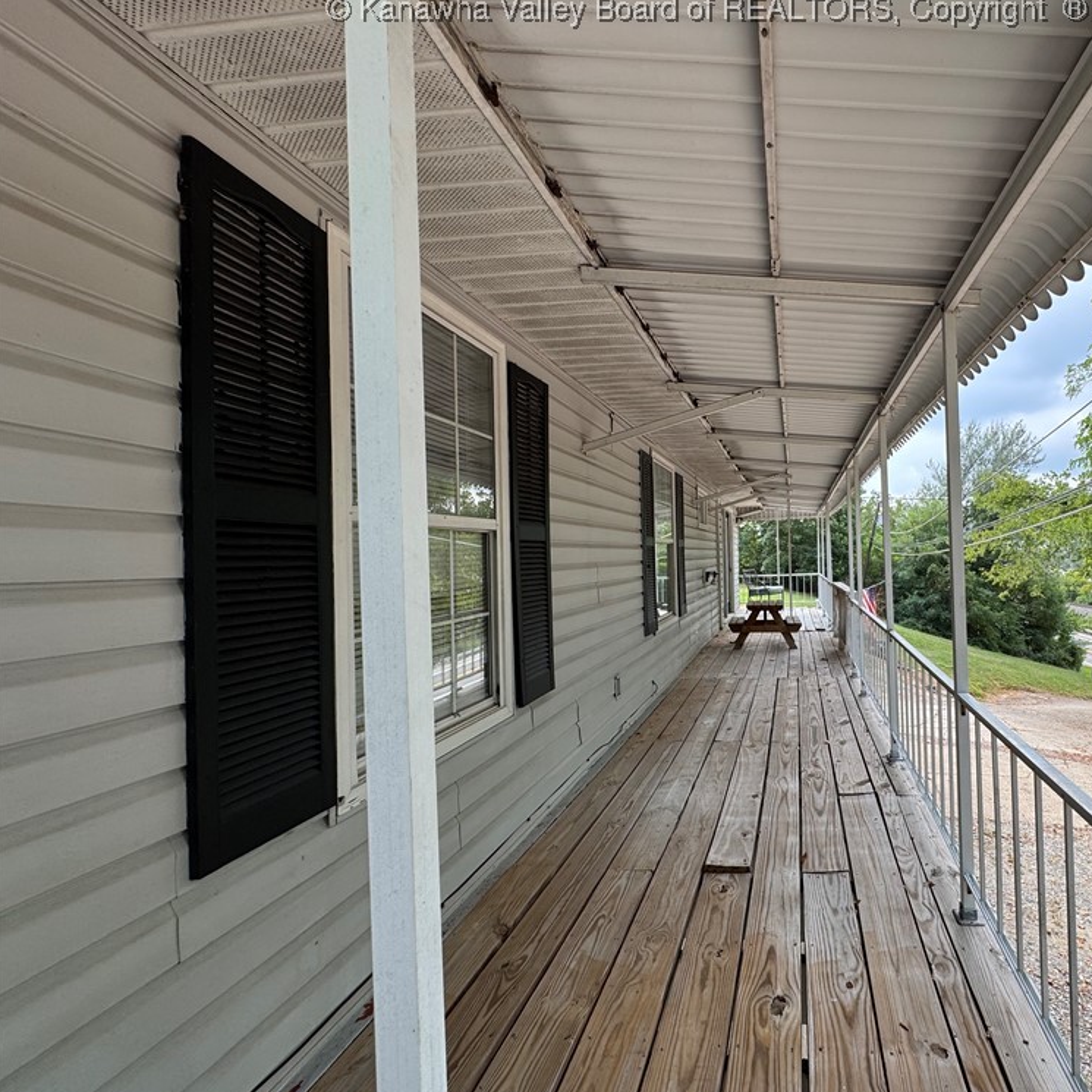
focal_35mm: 17
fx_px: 607
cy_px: 551
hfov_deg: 80.6
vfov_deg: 84.0
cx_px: 746
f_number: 2.2
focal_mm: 2.22
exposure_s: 1/298
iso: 40
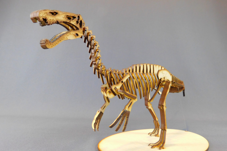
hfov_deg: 73.7
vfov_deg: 53.1
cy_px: 75
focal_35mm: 24
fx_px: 151
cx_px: 113
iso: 400
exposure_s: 1/13
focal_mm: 4
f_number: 3
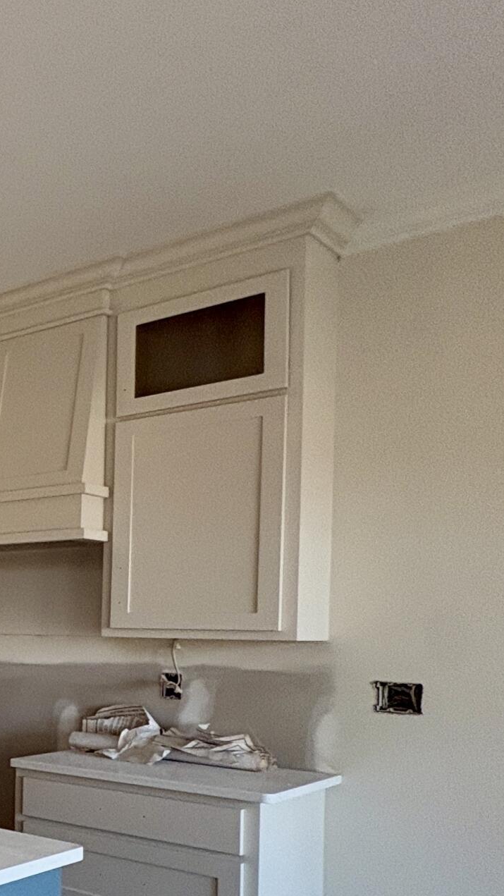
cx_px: -481
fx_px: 855
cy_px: 630
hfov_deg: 19.7
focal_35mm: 36
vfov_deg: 53.6
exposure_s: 1/91
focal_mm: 2.22
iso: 250
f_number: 2.2
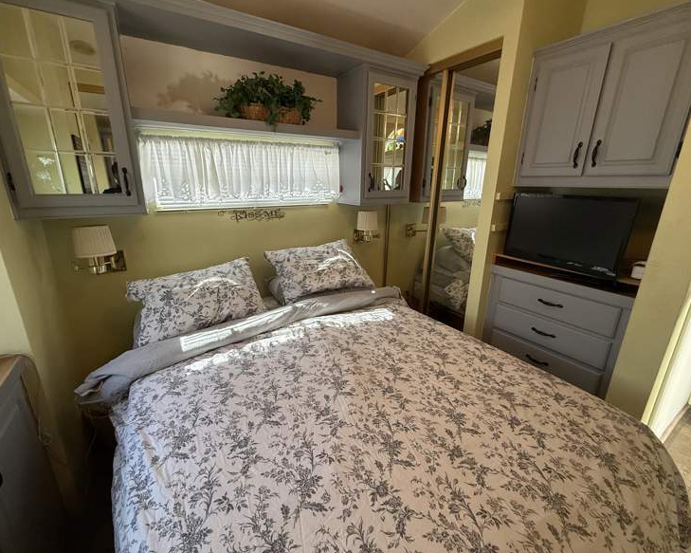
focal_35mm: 15
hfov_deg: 96.8
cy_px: 271
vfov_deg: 84.0
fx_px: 307
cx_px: 339
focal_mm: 2.22
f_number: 2.2
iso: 250
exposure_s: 1/120
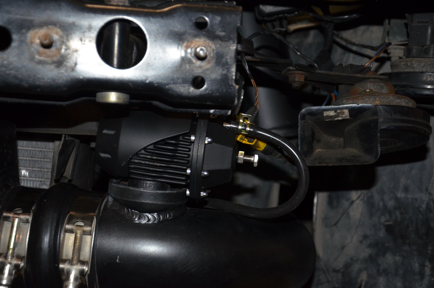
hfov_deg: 27.0
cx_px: 217
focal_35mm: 75
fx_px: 902
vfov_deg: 18.1
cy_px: 144
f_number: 5
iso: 800
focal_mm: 50
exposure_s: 1/60
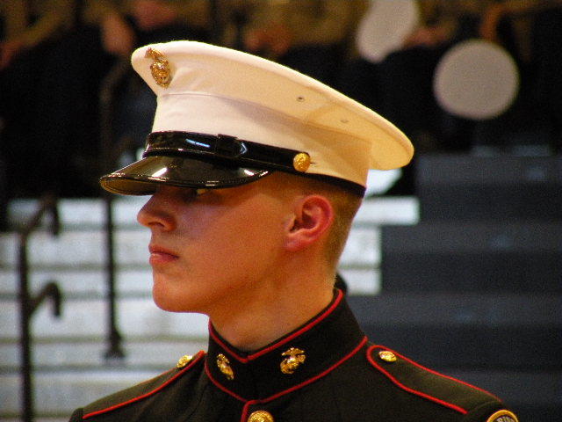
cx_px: 281
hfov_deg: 4.5
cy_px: 211
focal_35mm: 441
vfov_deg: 3.4
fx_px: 7160
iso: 400
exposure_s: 1/29.7
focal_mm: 78.1
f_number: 4.5
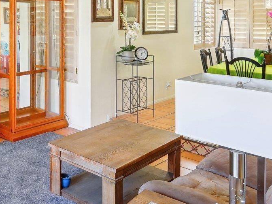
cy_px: 19
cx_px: -6
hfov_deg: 39.7
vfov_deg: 33.2
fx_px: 322
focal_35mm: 41
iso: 320
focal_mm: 14
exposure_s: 1/40
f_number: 8
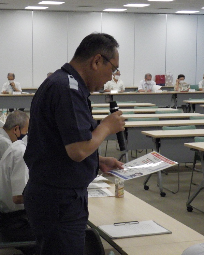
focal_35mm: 81
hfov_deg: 18.9
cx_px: 86
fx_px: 611
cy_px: 127
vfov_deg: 23.6
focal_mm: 11.1
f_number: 4.6
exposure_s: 1/80
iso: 500
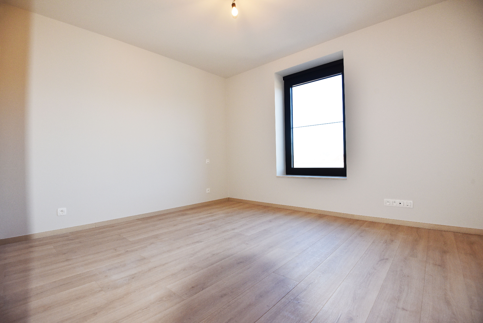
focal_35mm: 16
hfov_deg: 96.7
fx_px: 215
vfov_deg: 73.8
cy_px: 162
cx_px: 242
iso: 560
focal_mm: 16
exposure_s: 1/125
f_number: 5.6
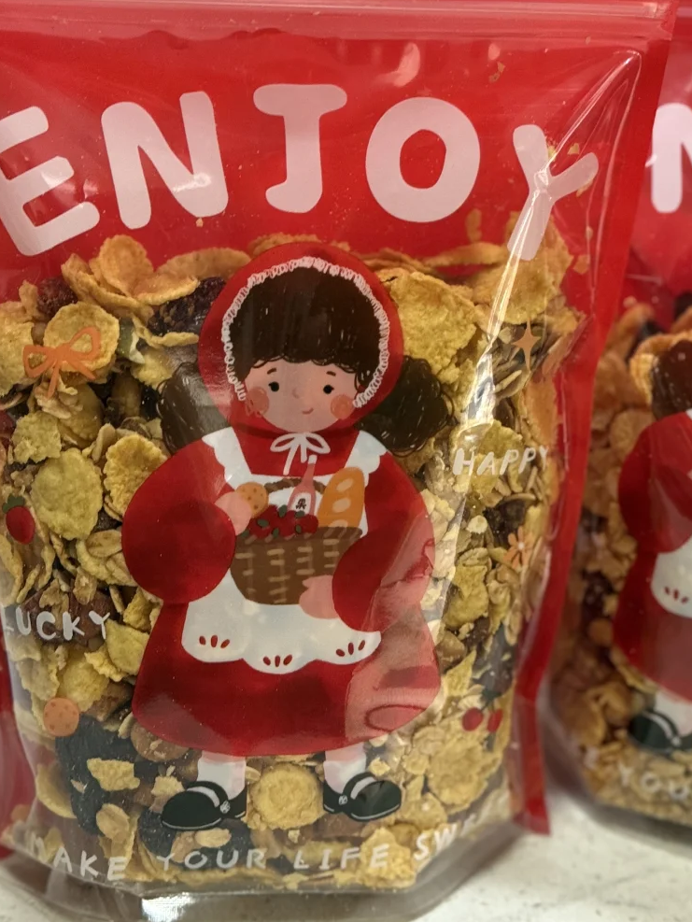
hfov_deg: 21.0
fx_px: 1865
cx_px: 432
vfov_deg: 27.6
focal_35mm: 70
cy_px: 325
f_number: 1.78
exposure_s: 1/50
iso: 250
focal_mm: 6.76
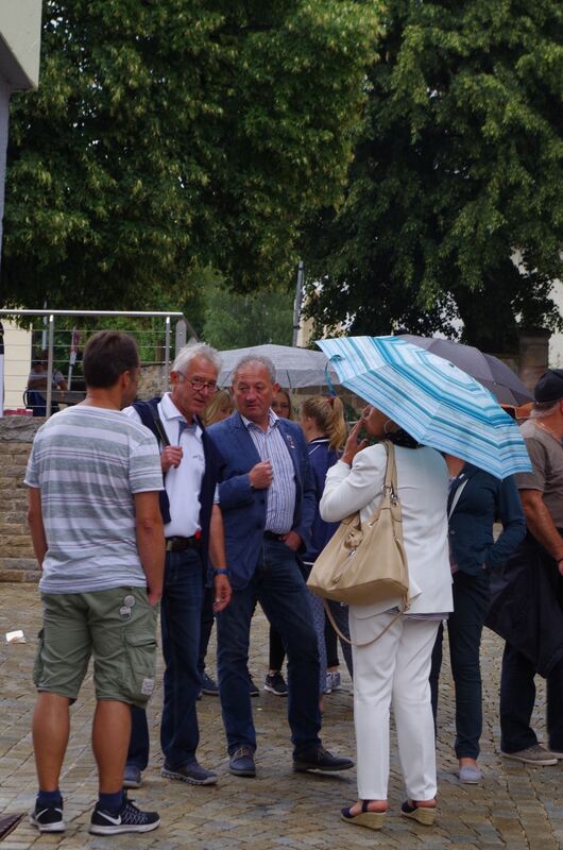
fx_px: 1932
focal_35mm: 82
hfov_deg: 16.6
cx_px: 282
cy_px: 425
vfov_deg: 24.8
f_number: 9
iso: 400
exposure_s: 1/100
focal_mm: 55
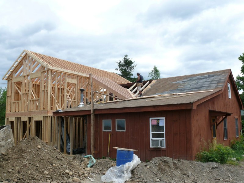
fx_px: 247
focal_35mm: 35
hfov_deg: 52.6
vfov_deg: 40.7
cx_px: 122
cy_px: 92
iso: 100
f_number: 5.6
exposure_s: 1/320
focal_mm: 7.4
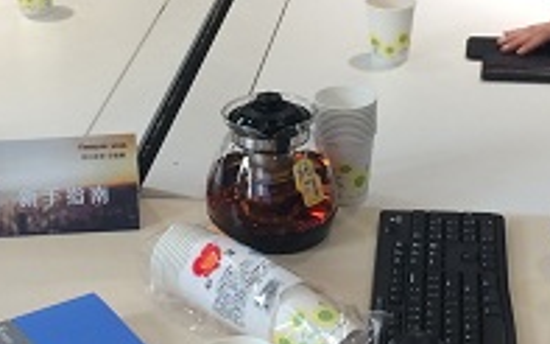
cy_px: 88
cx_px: 225
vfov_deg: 12.2
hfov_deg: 19.4
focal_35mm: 107
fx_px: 1603
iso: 32
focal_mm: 4.15
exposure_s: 1/33
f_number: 2.2
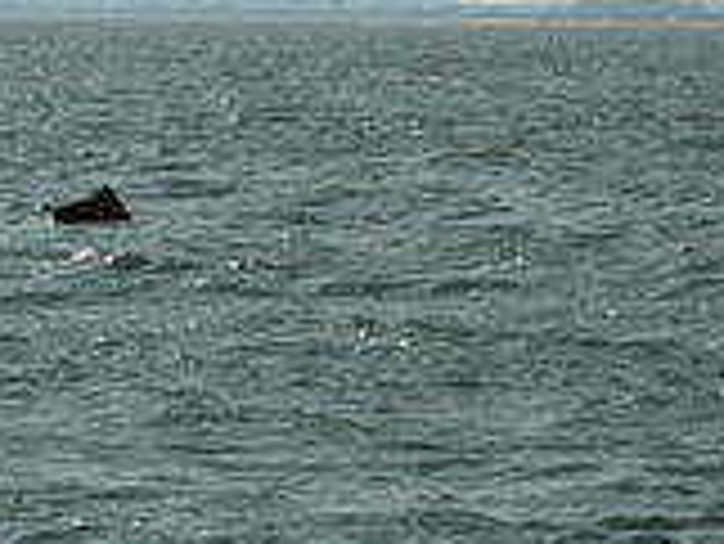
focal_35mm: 400
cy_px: 200
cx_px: 531
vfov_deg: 3.7
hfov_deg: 4.9
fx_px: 8372
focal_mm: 70
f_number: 18
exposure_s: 1/1250
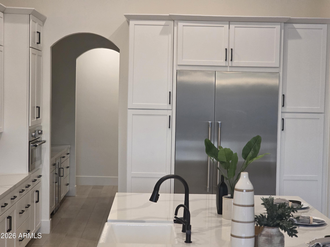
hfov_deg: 28.2
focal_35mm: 69
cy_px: 124
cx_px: 165
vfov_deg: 21.3
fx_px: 658
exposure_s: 1/120
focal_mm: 7.9
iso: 500
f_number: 2.4
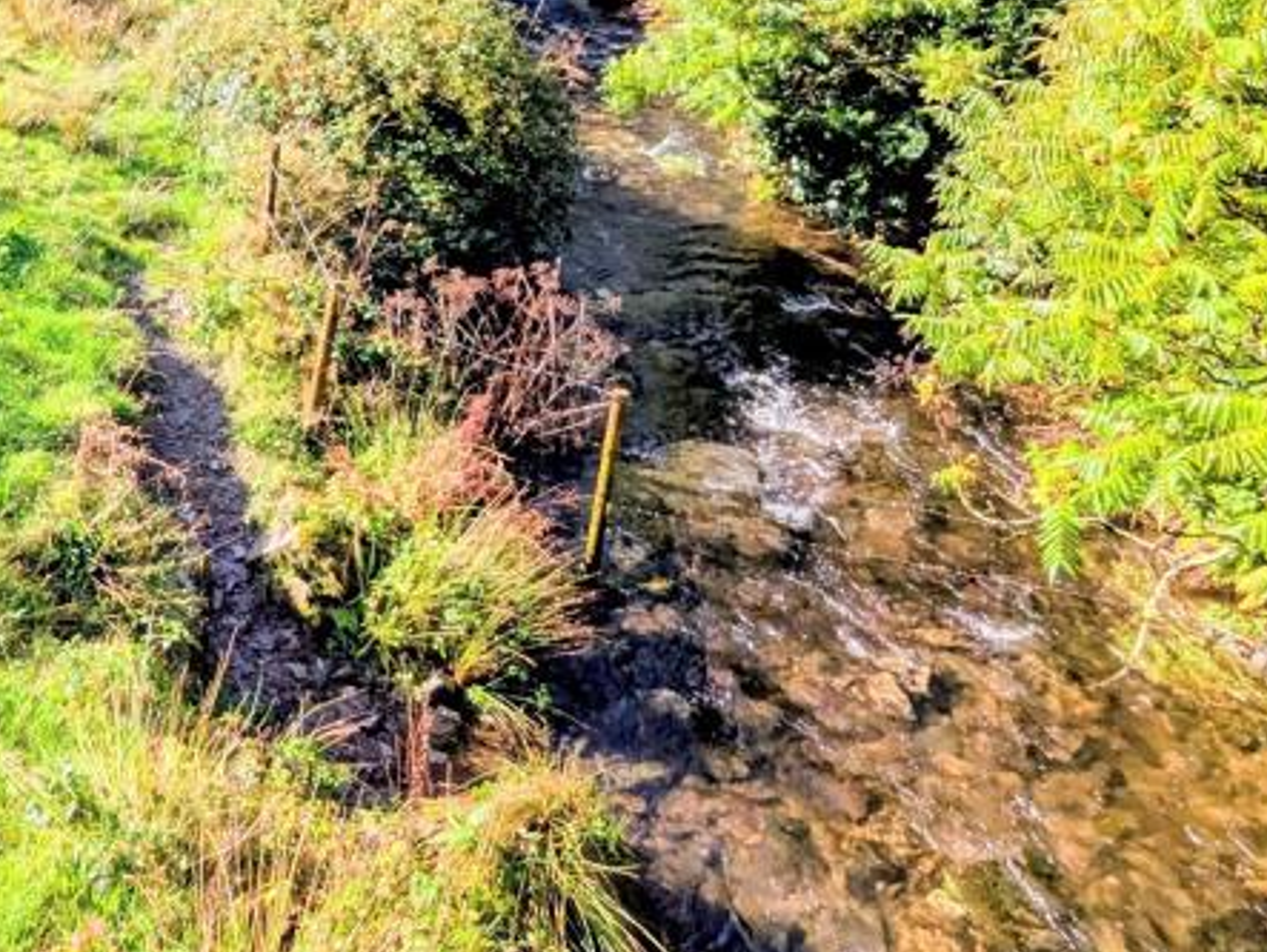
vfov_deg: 36.5
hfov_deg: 47.4
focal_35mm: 37
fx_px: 1355
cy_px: 113
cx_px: 255
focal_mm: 2.35
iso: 51
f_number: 2.2
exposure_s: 1/1290
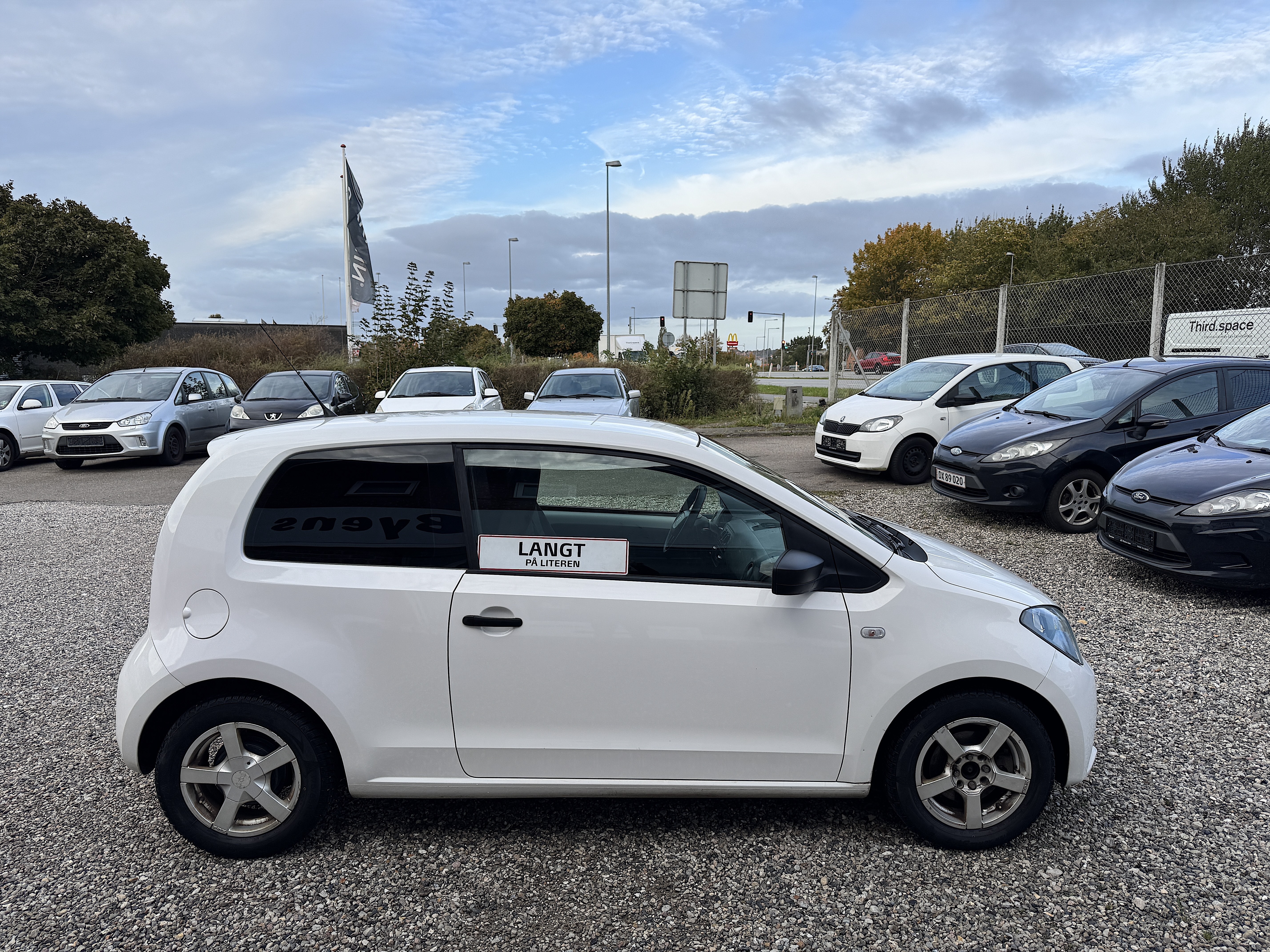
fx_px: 881
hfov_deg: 71.6
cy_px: 476
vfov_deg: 56.8
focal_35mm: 24
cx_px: 635
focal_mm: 6.76
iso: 80
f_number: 1.78
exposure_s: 1/1026
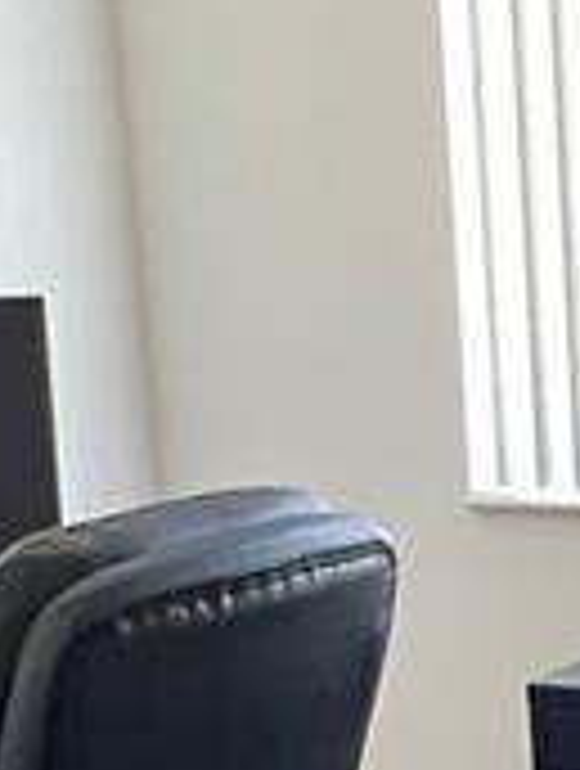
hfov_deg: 15.6
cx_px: 715
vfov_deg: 20.9
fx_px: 2025
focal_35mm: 91
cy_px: 734
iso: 800
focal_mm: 1.57
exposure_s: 1/40
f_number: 1.8
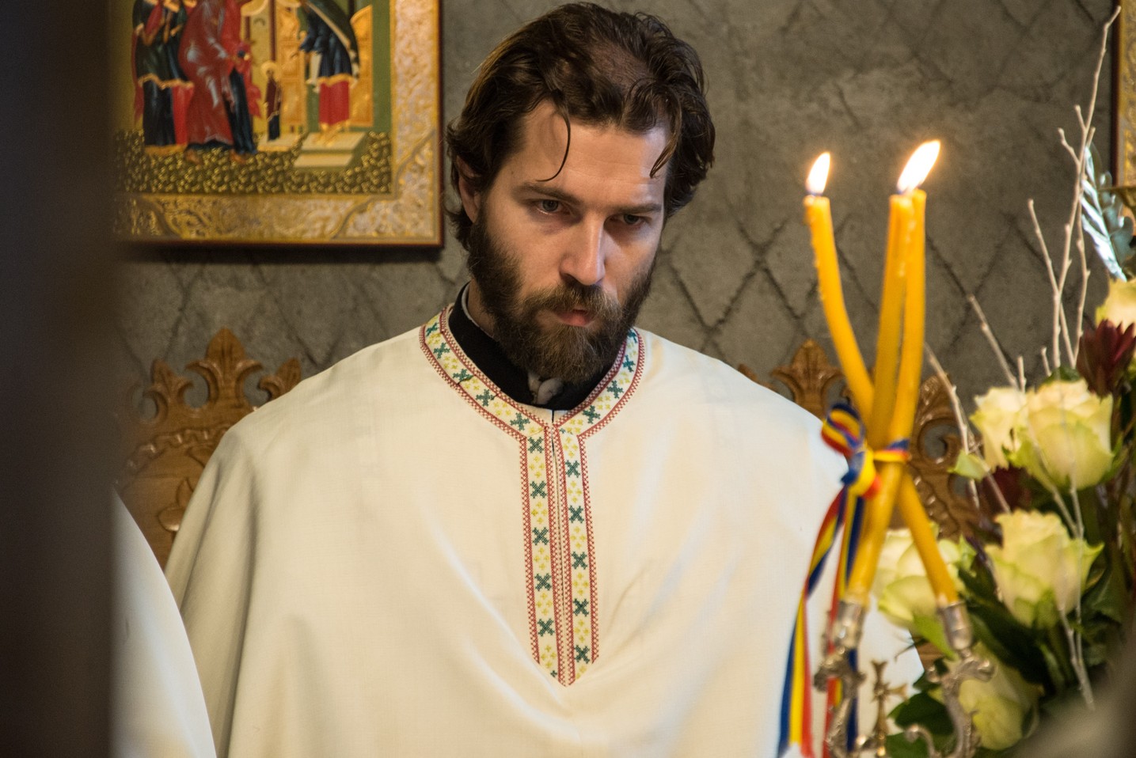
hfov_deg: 6.9
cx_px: 568
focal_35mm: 300
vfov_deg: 4.6
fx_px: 9470
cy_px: 379
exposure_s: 1/50
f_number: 5.6
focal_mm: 300
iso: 2500
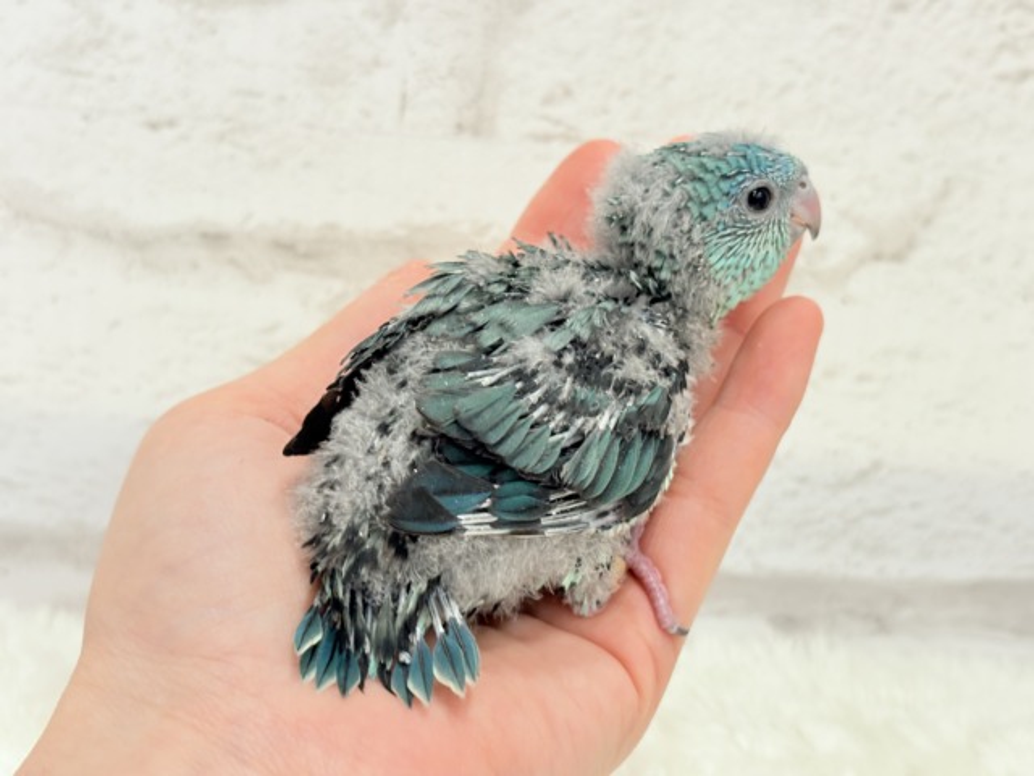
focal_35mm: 52
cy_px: 388
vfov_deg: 28.0
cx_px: 517
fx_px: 1553
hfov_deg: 36.8
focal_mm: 5.96
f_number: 1.6
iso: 50
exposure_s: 1/50
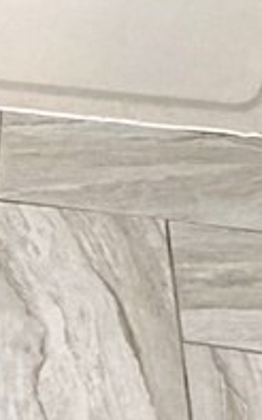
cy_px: -431
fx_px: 1326
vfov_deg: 14.7
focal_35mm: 116
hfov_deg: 10.6
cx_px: -198
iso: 160
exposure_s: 1/60
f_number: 2.2
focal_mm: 2.22
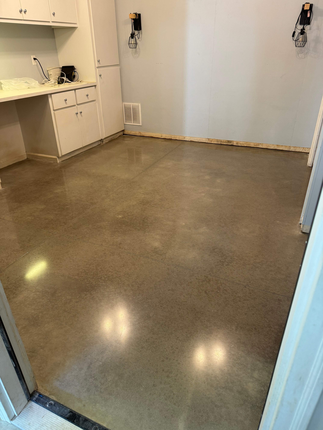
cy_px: 215
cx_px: 162
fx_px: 299
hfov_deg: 56.8
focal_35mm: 24
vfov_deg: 71.6
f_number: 1.78
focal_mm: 6.76
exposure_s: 1/60
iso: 160
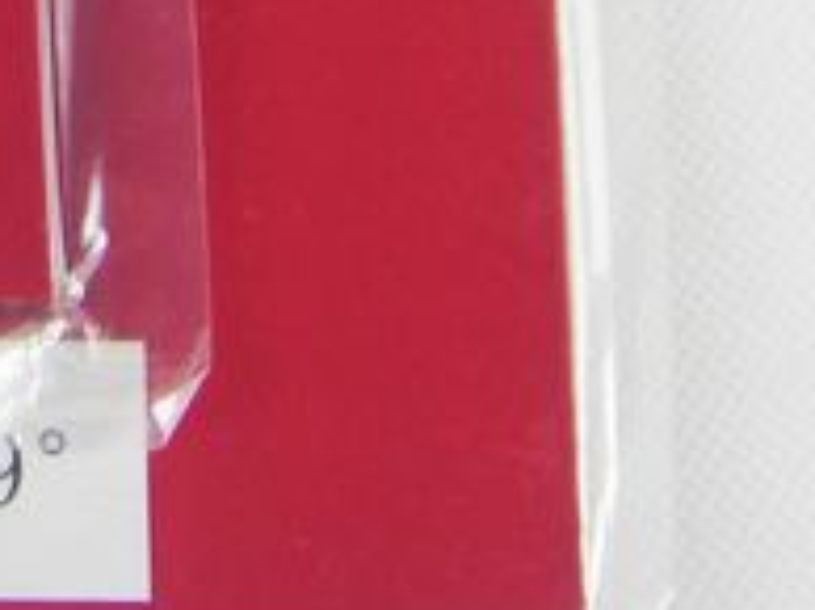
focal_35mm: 147
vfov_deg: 9.7
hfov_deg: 12.6
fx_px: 3457
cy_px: -419
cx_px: -508
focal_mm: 6.6
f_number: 3.5
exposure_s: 1/90
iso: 80
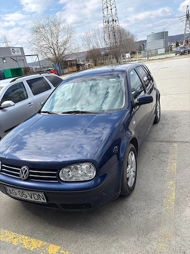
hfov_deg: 53.1
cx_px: 95
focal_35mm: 26
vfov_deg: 67.3
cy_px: 127
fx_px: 190
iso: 50
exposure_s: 1/1848
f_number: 1.6
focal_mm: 5.96
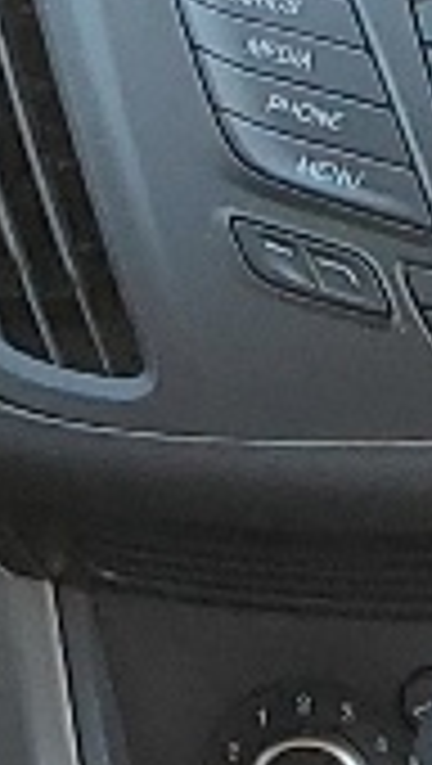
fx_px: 5401
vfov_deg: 7.5
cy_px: 1850
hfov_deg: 4.6
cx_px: 490
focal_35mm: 266
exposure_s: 1/227
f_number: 1.5
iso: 50
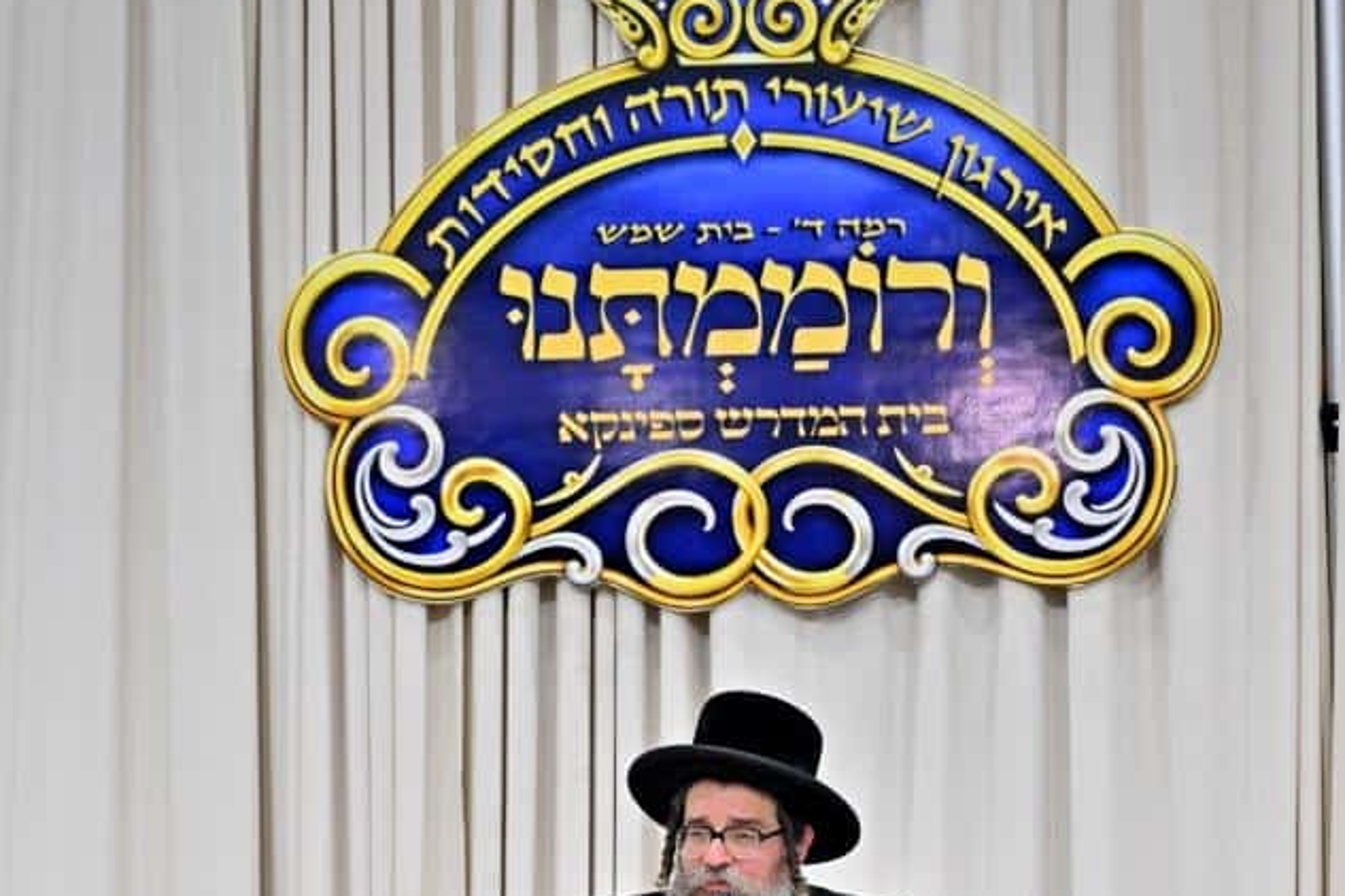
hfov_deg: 10.6
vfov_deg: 7.1
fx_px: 7247
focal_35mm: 194
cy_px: 664
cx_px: 591
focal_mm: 120
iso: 1000
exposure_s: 1/200
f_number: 4
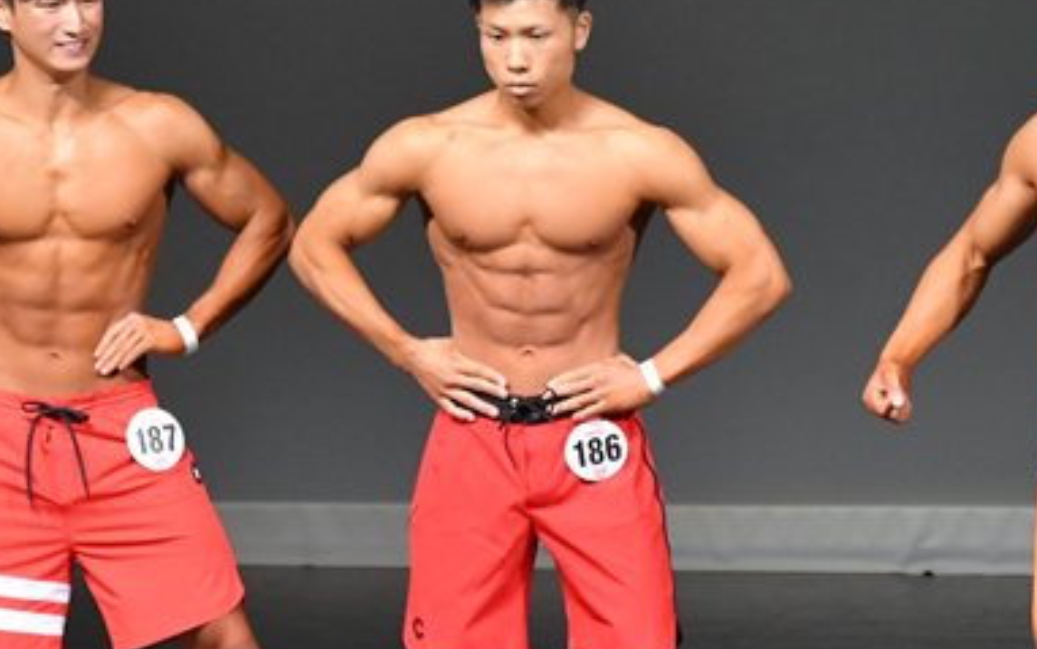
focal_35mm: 620
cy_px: 424
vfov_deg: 2.1
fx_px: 17527
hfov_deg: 3.4
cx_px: 514
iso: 5000
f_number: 5.6
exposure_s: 1/400
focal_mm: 200
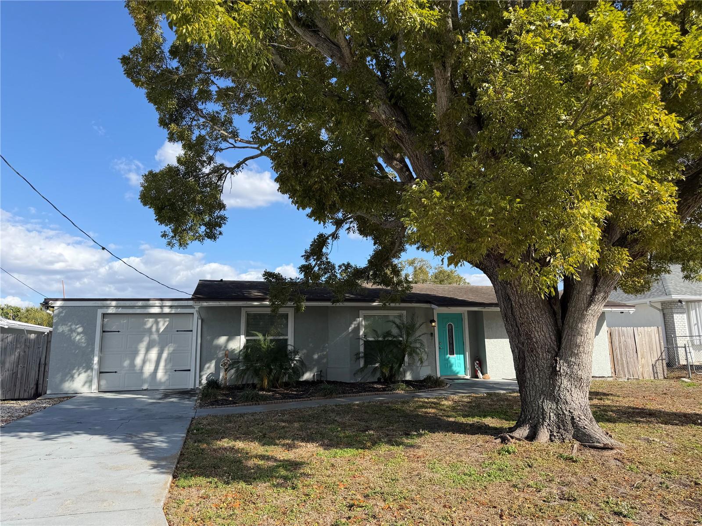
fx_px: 487
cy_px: 263
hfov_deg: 71.6
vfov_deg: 56.8
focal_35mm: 24
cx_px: 351
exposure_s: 1/3145
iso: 80
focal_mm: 6.76
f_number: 1.78
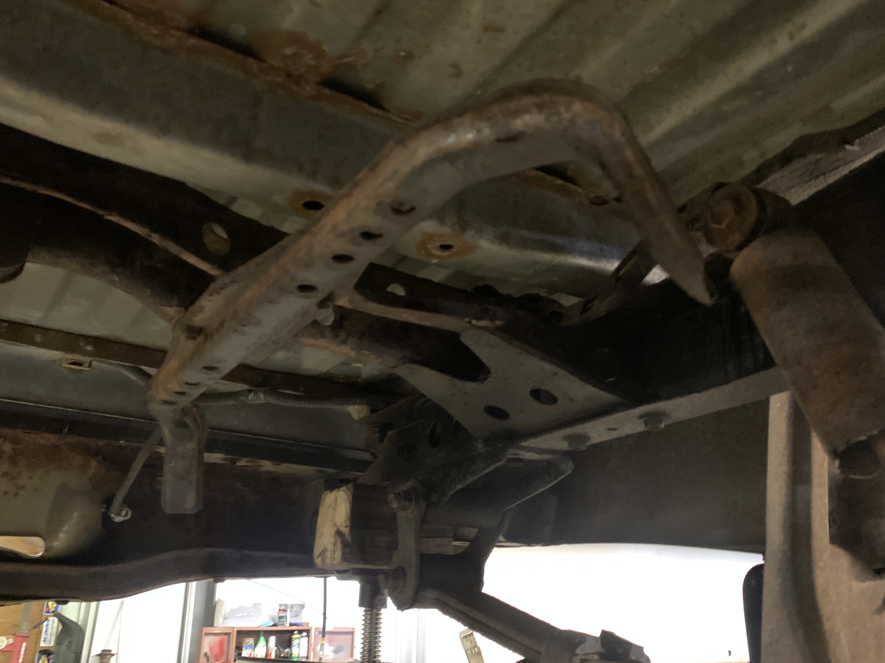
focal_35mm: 31
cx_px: 460
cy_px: 311
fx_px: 792
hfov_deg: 58.3
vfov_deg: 45.4
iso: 1000
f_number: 1.8
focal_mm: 4.25
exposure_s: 1/15
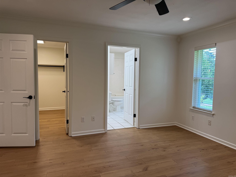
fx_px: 164
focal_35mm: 24
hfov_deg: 71.6
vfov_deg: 56.8
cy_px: 88
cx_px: 118
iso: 80
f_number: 1.78
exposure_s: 1/120
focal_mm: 6.76
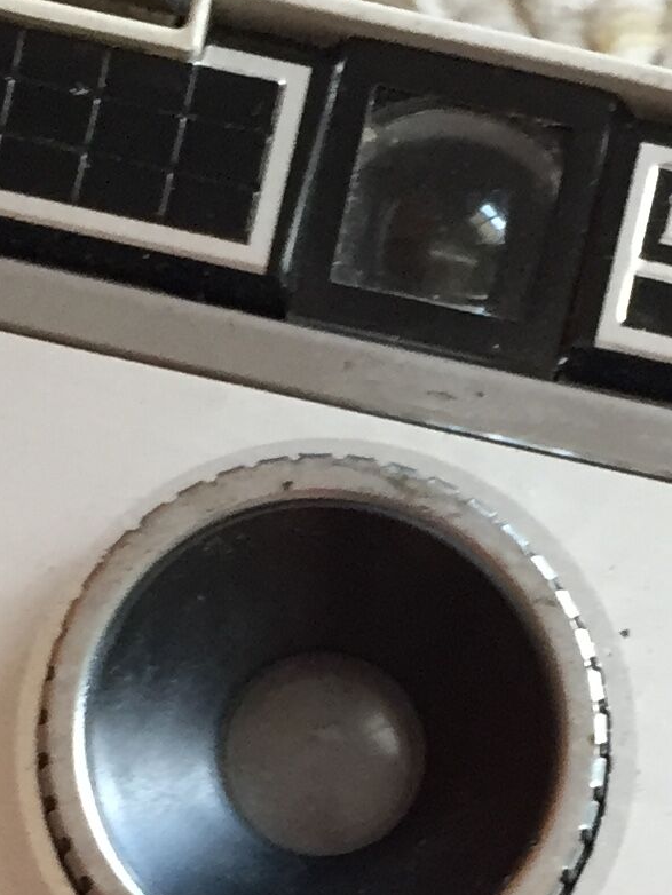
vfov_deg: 15.5
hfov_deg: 12.3
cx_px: 371
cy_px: 1140
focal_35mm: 121
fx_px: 3130
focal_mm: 4.15
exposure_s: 1/33
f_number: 2.2
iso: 125
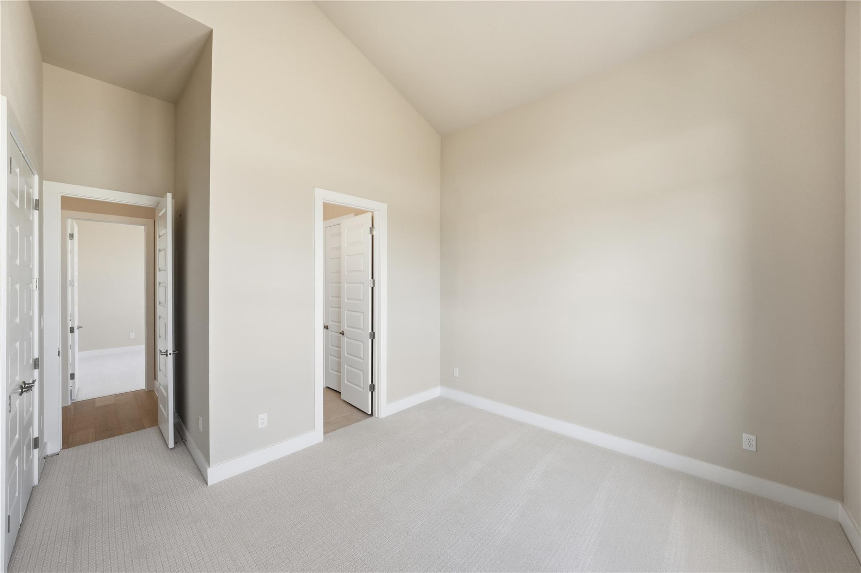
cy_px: 286
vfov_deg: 85.4
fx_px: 311
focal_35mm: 13
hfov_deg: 108.3
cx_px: 430
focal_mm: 13
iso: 500
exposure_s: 1/200
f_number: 8
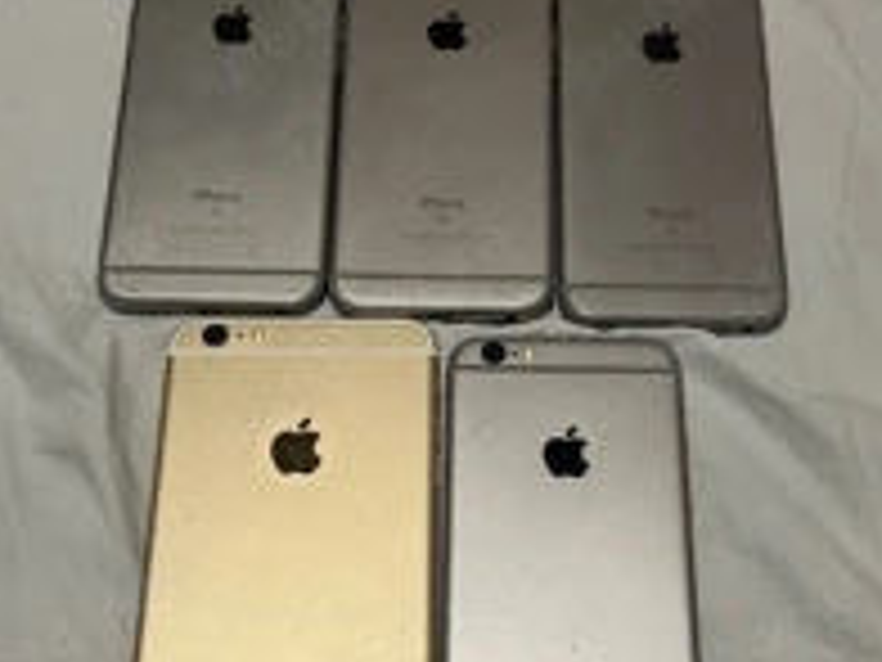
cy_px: 383
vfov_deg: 27.5
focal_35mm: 53
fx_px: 1350
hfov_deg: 36.2
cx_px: 454
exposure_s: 1/50
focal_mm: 5.7
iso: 125
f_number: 1.5
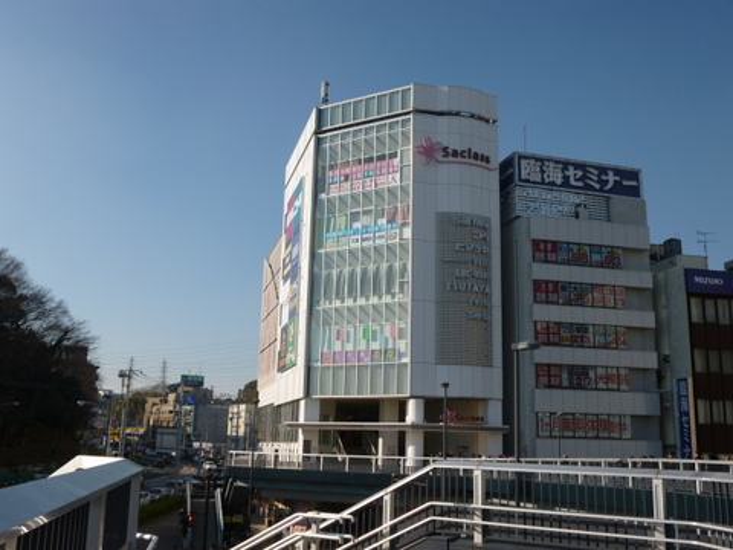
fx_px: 762
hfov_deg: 51.4
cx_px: 366
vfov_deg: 39.7
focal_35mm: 36
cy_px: 275
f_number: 3.6
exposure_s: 1/1000
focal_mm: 6.5
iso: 100
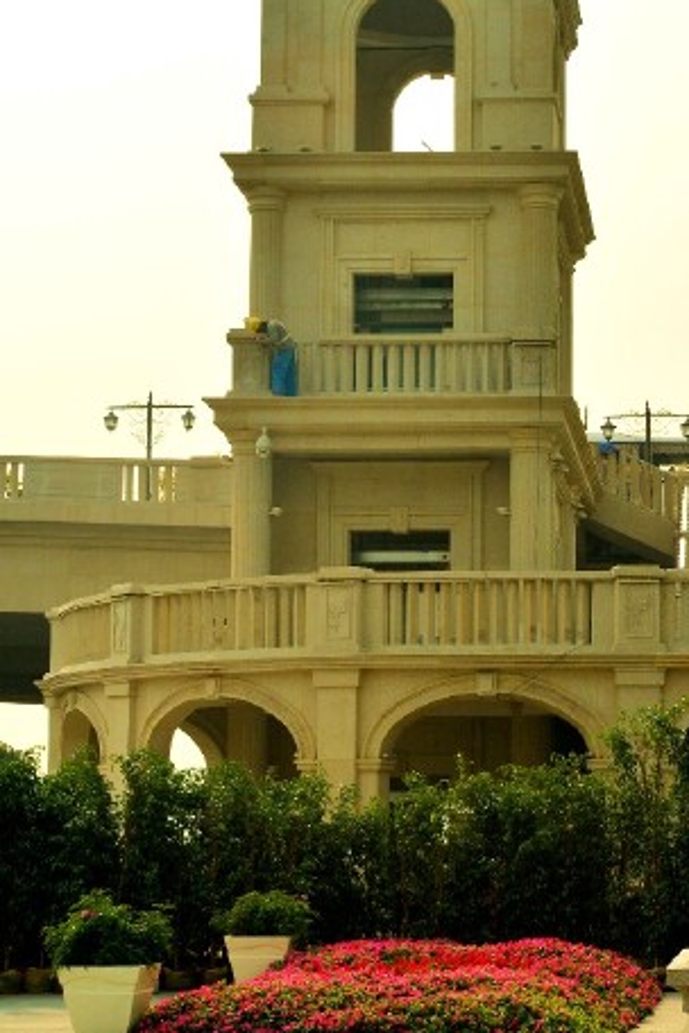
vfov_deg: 25.6
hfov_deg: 17.0
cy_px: 579
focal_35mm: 79
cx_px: 653
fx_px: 2269
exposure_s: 1/400
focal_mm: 25
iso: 200
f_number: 11
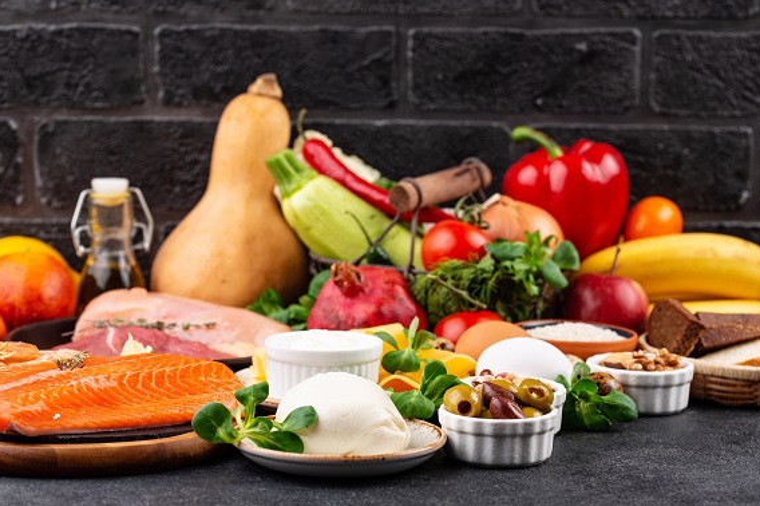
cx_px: 388
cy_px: 265
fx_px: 2342
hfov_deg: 18.4
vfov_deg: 12.3
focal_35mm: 111
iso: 100
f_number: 9
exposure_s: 1/100
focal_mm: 105
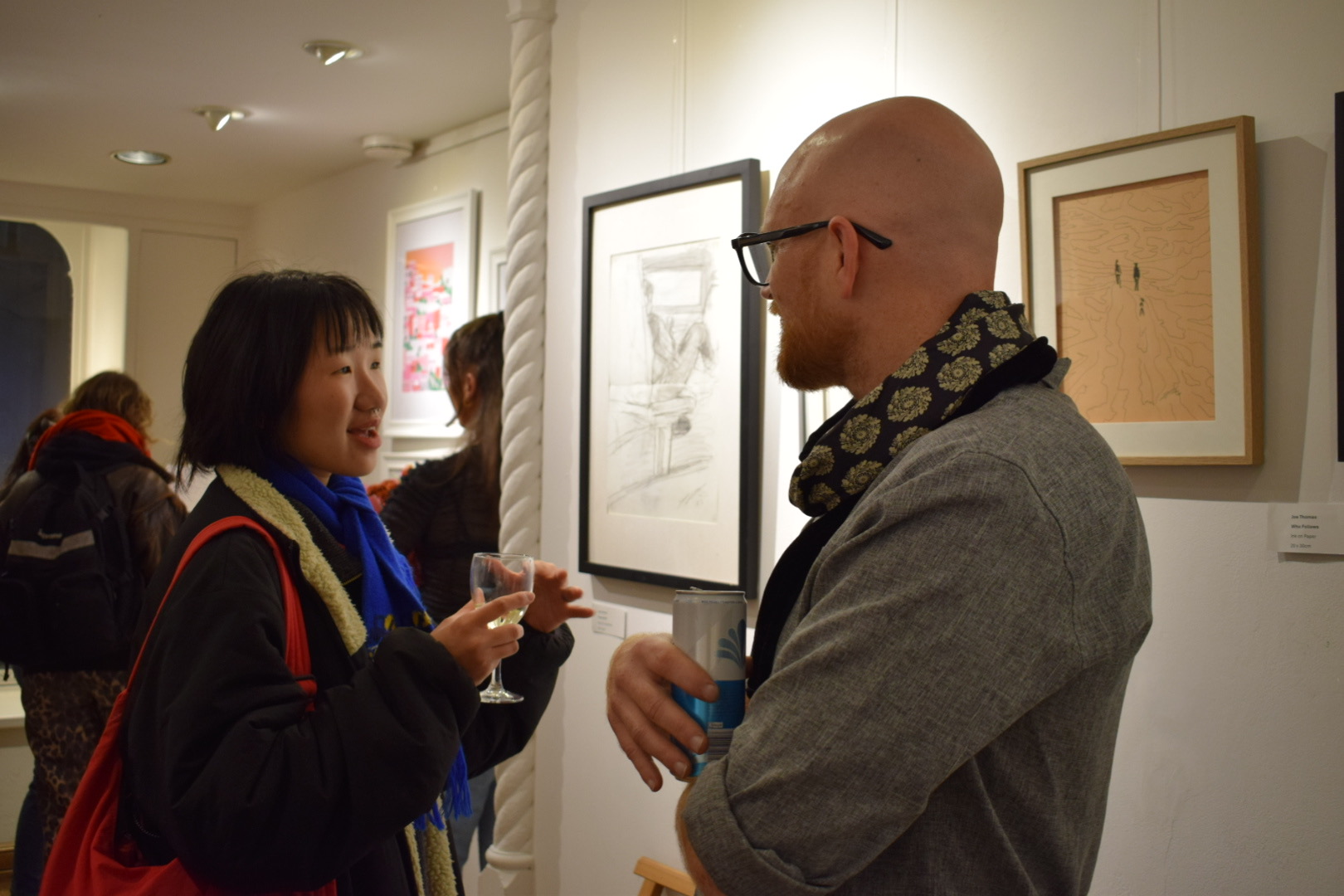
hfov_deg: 49.6
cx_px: 672
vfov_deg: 34.2
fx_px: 1456
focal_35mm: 39
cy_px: 448
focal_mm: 26
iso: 720
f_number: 4
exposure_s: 1/60
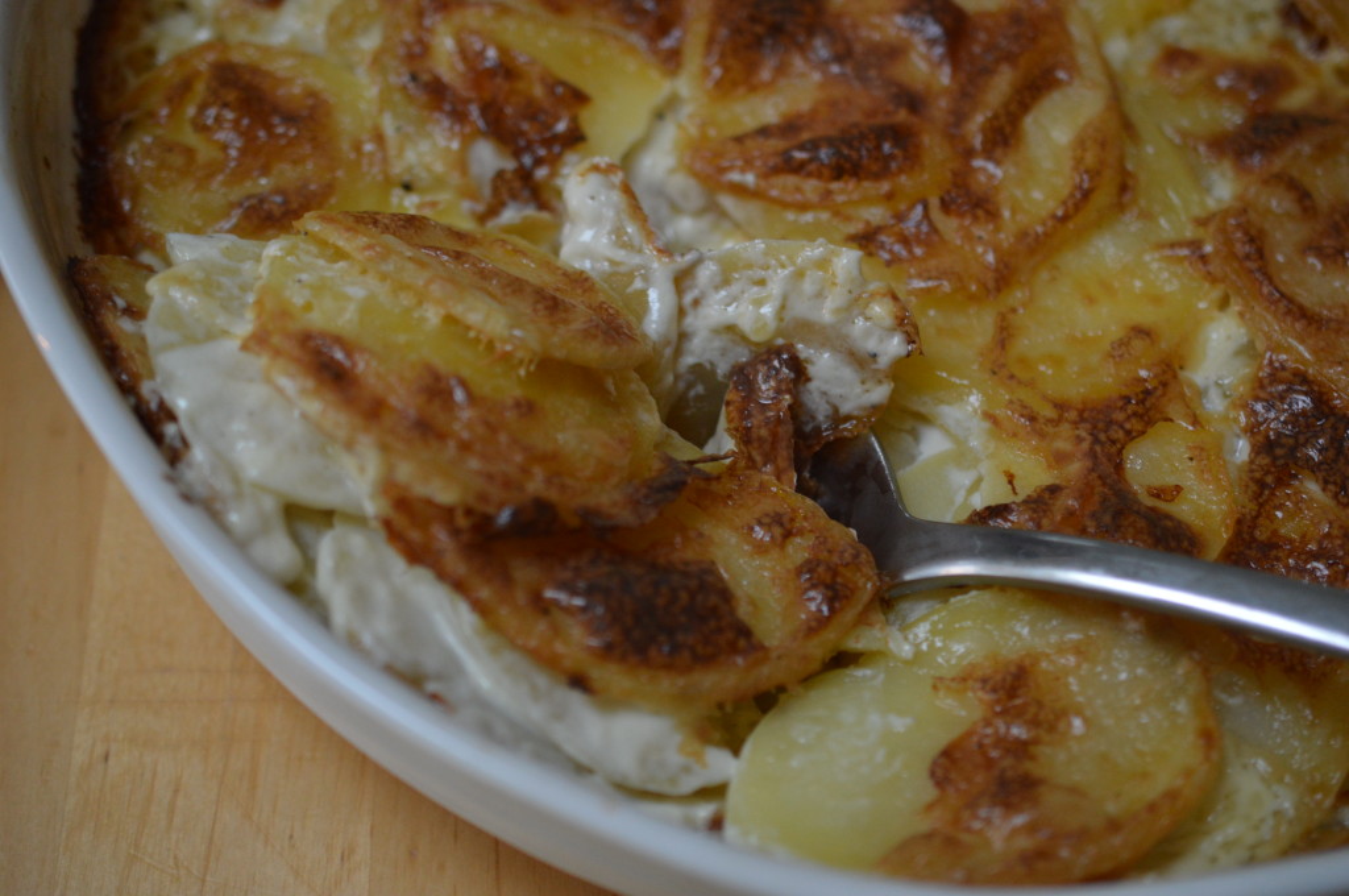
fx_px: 2245
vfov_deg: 22.6
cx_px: 674
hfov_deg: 33.4
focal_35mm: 60
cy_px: 448
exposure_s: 1/60
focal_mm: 40
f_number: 3
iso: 900
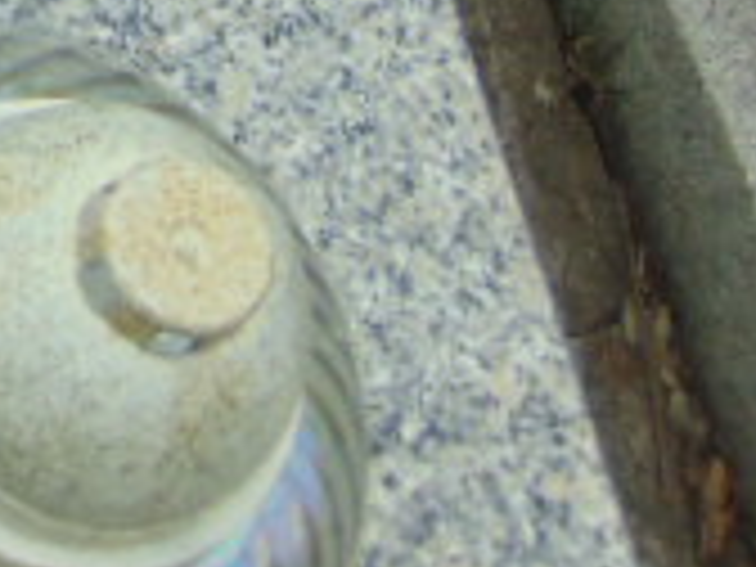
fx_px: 3254
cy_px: -468
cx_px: -594
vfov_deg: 9.5
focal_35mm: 149
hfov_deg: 12.2
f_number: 3.3
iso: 80
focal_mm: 6.9
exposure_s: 1/640
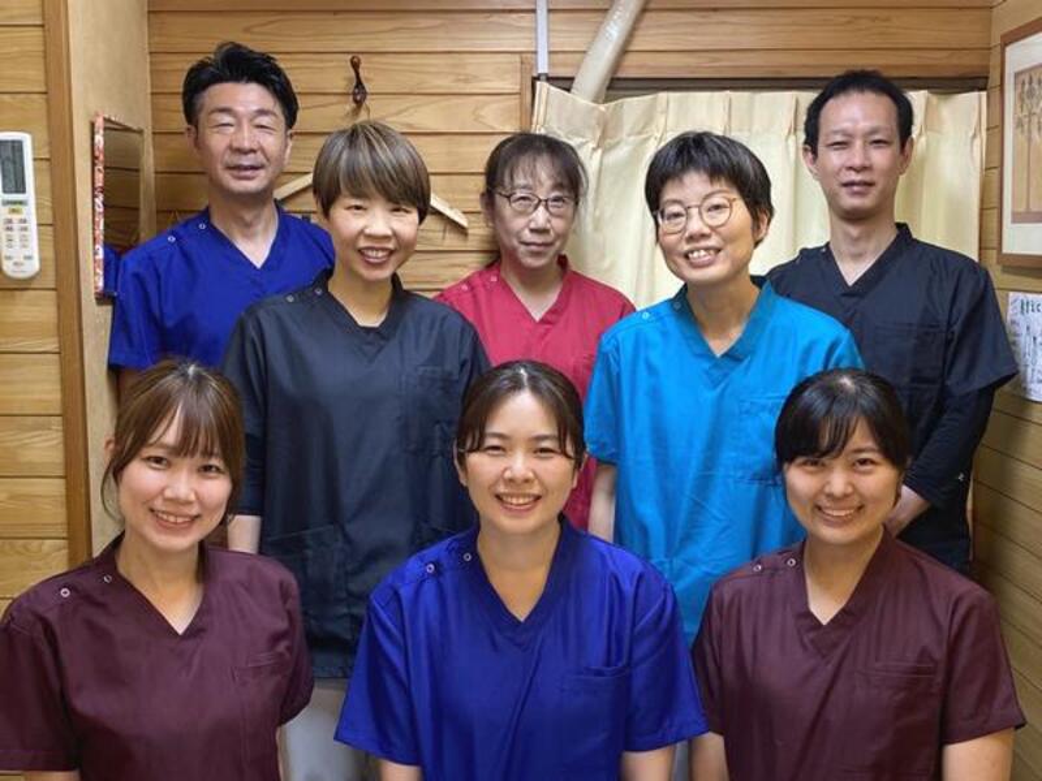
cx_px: 521
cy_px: 390
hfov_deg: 67.3
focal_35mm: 26
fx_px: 783
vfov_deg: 53.1
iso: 200
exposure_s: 1/50
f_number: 1.8
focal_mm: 4.25
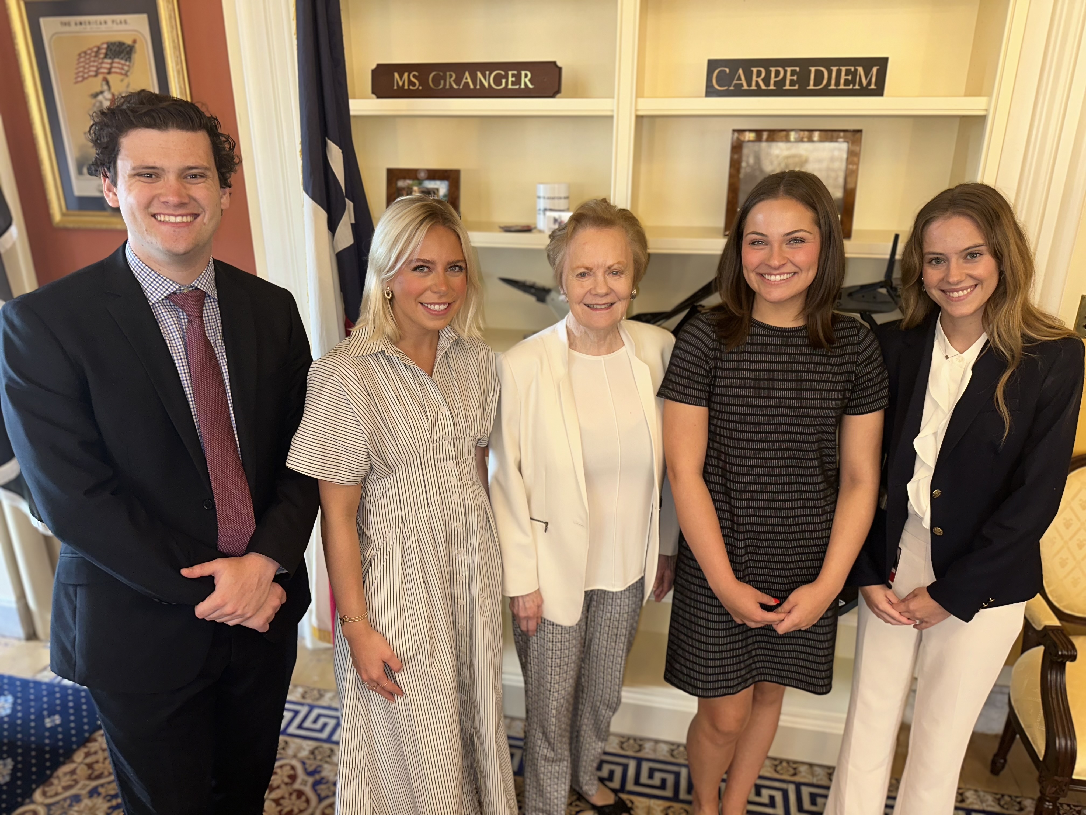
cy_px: 408
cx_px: 543
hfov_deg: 71.6
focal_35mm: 24
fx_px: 753
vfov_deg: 56.8
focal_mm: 6.86
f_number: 1.78
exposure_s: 1/36
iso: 64
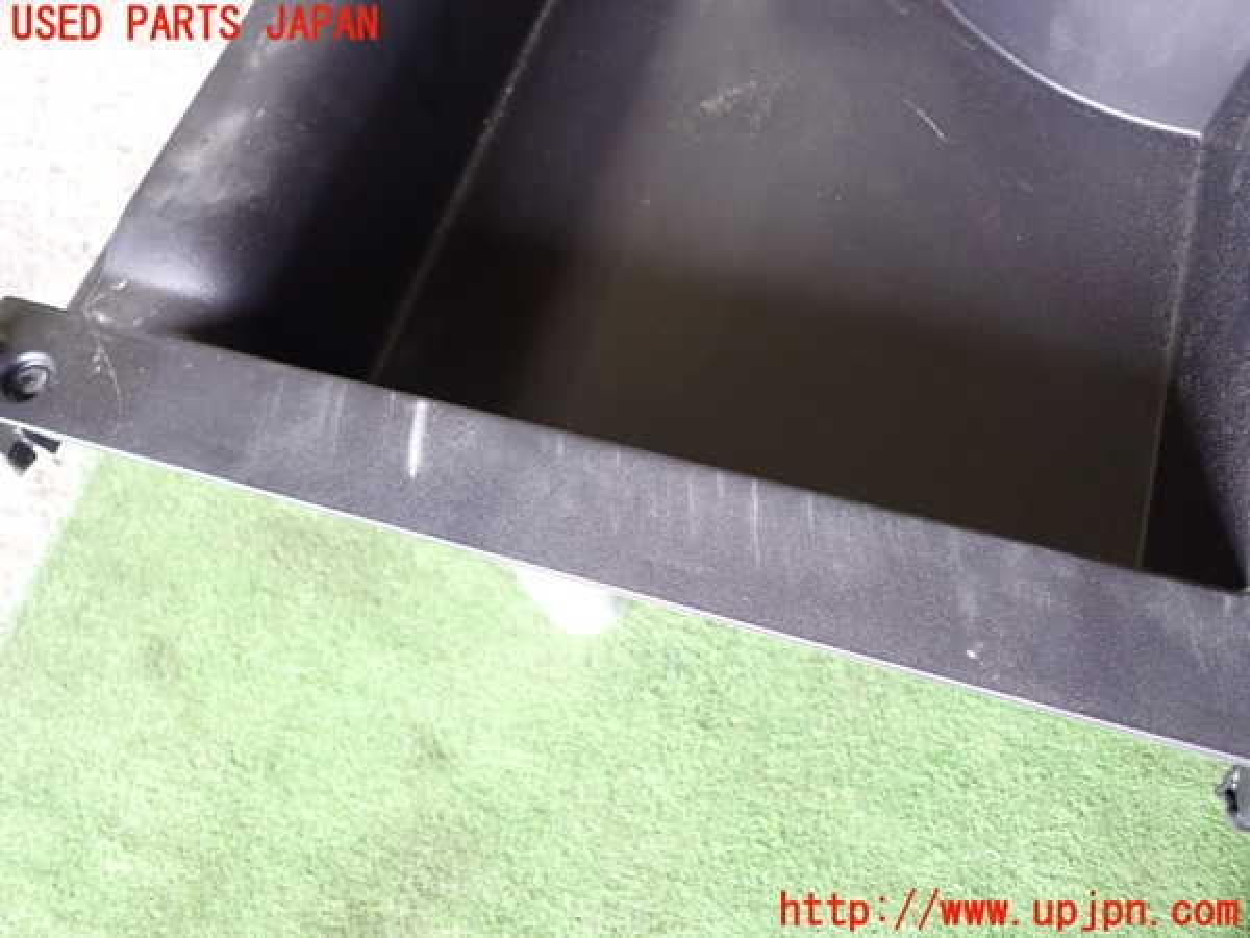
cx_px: 625
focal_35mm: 30
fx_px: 1083
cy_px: 469
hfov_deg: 60.0
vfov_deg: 46.8
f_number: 2.3
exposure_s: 1/30
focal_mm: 5.4
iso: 320
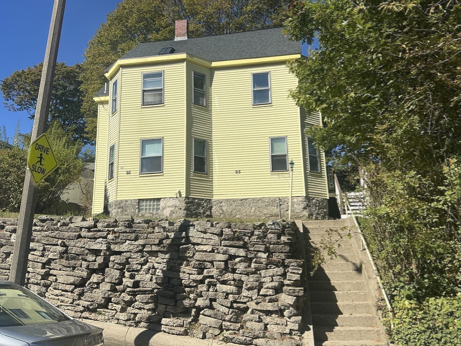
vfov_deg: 49.7
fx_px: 373
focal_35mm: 28
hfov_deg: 63.4
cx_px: 230
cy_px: 173
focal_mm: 3
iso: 25
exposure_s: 1/2959
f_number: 1.8
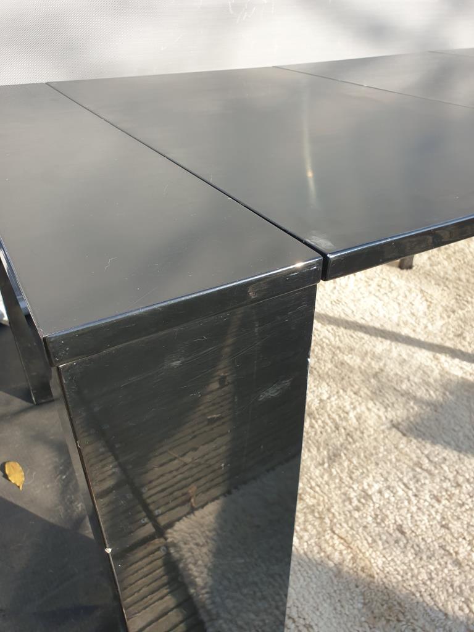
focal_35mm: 26
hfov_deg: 53.1
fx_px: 475
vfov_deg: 67.3
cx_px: 237
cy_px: 316
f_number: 2.4
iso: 50
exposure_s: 1/430
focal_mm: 4.3
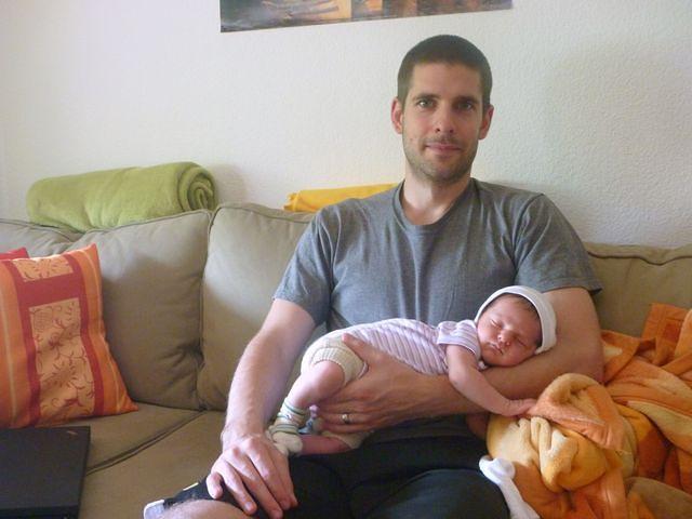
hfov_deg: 45.8
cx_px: 346
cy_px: 260
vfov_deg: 35.1
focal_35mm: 41
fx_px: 820
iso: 400
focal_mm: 7.4
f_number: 4.2
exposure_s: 1/10
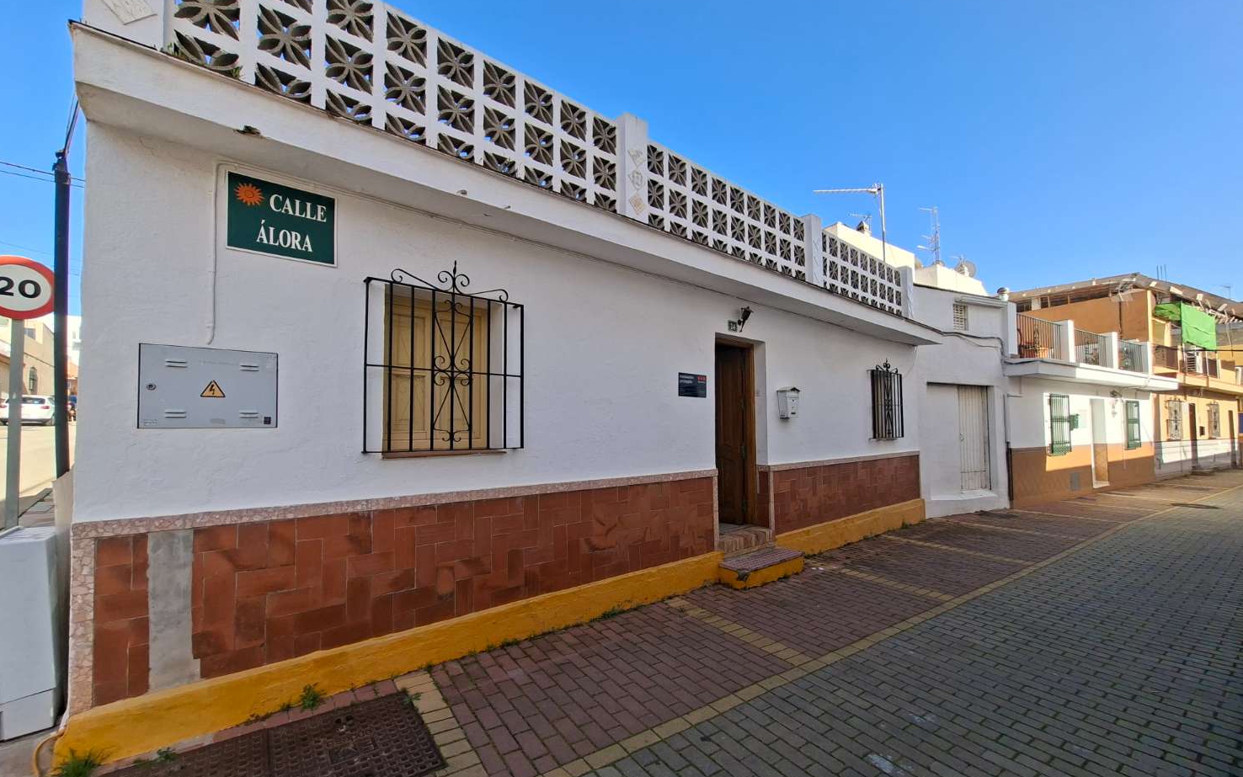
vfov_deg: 78.6
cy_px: 408
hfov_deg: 105.3
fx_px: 474
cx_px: 615
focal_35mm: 14
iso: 40
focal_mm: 1.74
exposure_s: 1/598
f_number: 2.2
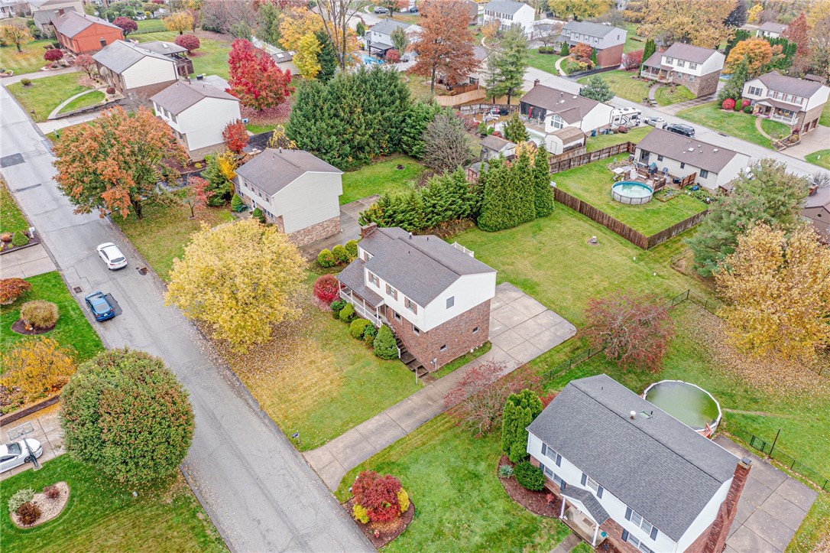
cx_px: 415
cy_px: 276
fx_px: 645
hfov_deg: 65.5
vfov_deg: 46.4
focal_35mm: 28
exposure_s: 1/80
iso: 100
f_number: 3.5
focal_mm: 10.26
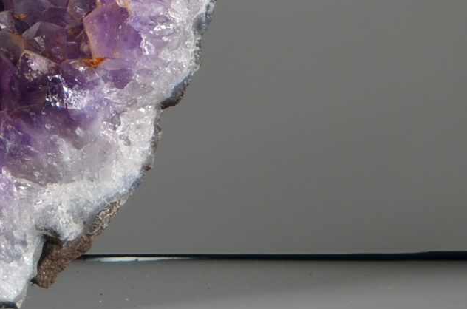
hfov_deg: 8.6
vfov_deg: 5.8
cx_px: -274
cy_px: -202
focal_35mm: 234
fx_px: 3028
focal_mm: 40
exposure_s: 1/60
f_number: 5
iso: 400
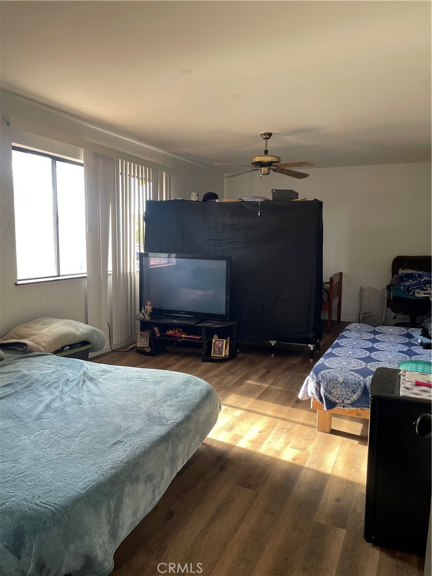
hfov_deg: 53.1
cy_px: 288
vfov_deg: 67.3
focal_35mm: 26
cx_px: 216
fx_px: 433
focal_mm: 4.2
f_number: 1.6
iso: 100
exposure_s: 1/121
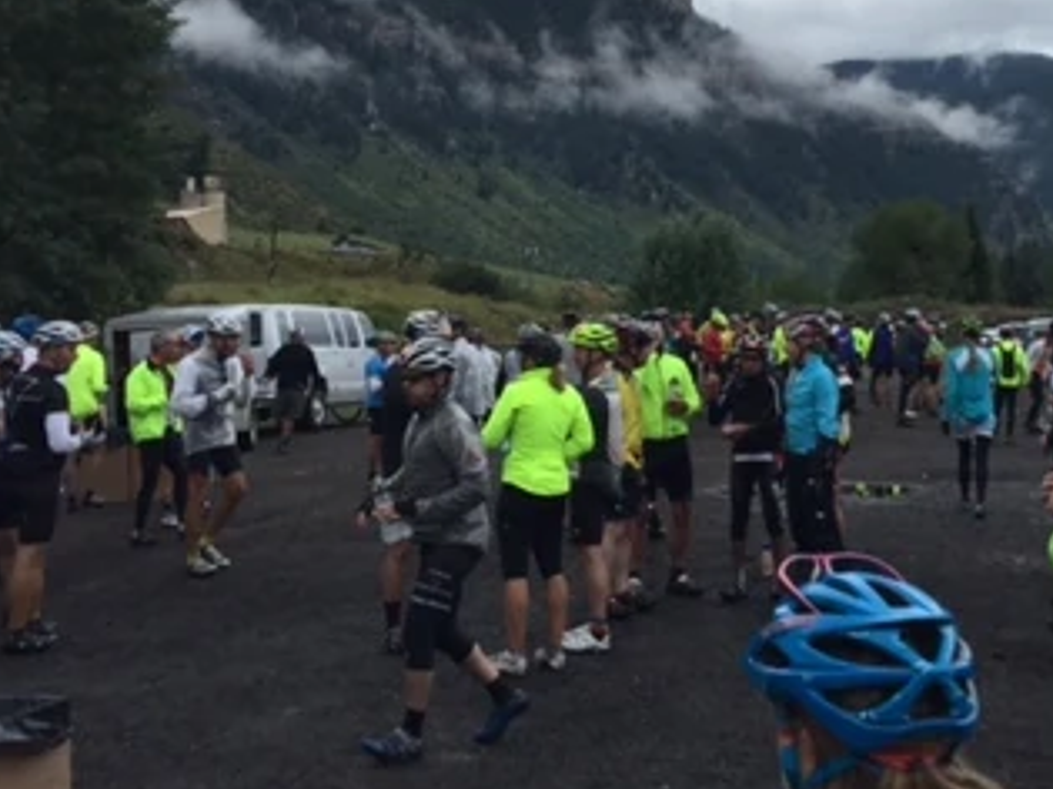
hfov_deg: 32.5
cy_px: 221
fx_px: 1794
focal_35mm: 59
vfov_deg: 24.6
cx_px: 669
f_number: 2.2
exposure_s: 1/860
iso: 32
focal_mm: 4.15
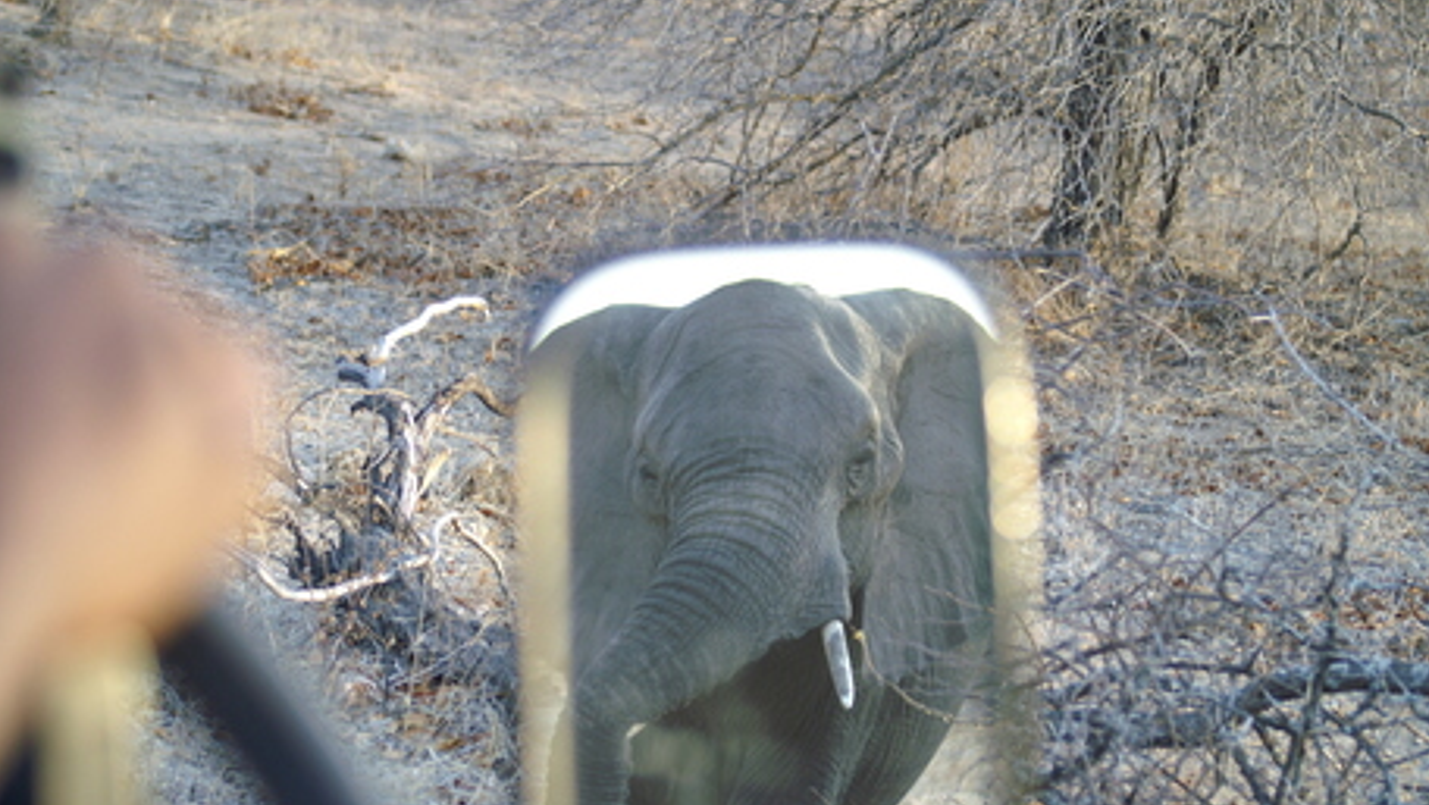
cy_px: 442
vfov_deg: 9.0
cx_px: 711
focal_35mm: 135
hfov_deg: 16.0
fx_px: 5100
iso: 400
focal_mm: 85
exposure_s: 1/200
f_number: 4.5
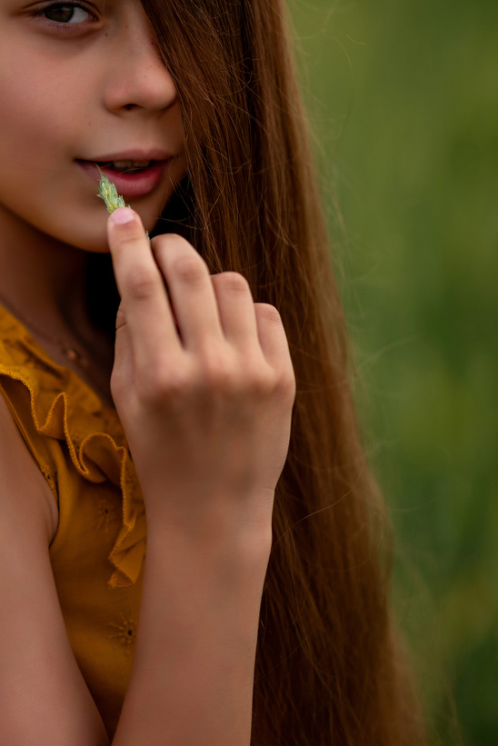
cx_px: 82
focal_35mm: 179
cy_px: 263
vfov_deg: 11.5
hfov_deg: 7.7
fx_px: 3711
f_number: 1.4
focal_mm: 105
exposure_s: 1/2000
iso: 100
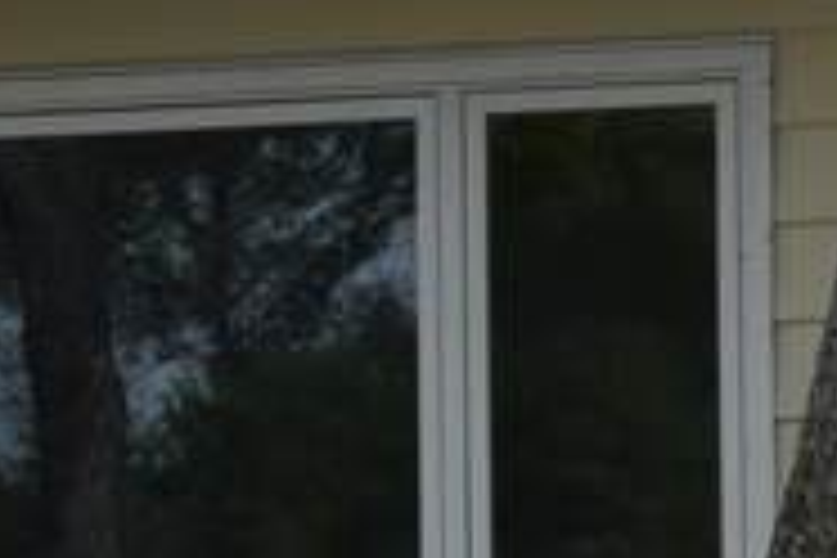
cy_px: 758
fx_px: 6473
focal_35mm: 278
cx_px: 2250
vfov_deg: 4.9
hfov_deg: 6.9
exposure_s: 1/200
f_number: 6.3
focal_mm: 27
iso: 100
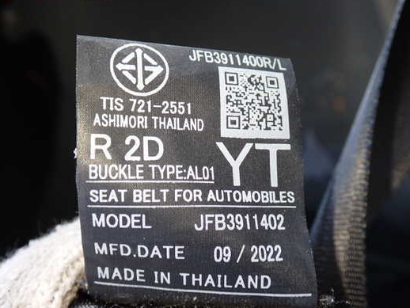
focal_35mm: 44
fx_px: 521
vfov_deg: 32.9
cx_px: 211
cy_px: 160
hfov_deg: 42.9
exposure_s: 1/50
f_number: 2.7
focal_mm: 6.83
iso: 200
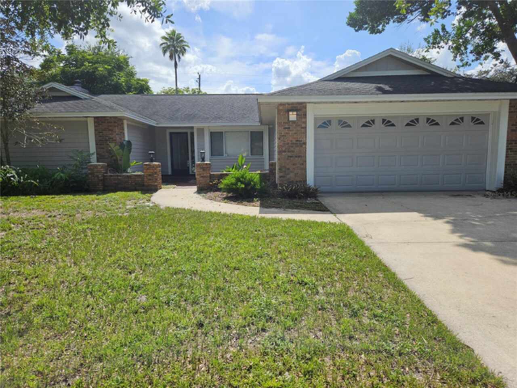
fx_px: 344
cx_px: 258
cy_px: 194
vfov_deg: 58.9
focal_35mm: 23
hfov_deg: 73.9
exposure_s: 1/2600
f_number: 1.8
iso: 25
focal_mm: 5.4
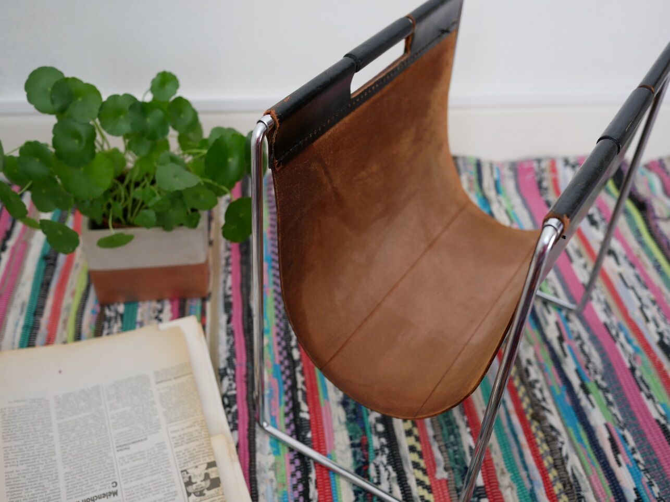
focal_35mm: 40
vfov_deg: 36.0
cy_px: 251
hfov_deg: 46.8
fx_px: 774
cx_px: 335
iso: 200
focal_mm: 20
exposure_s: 1/160
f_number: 2.2
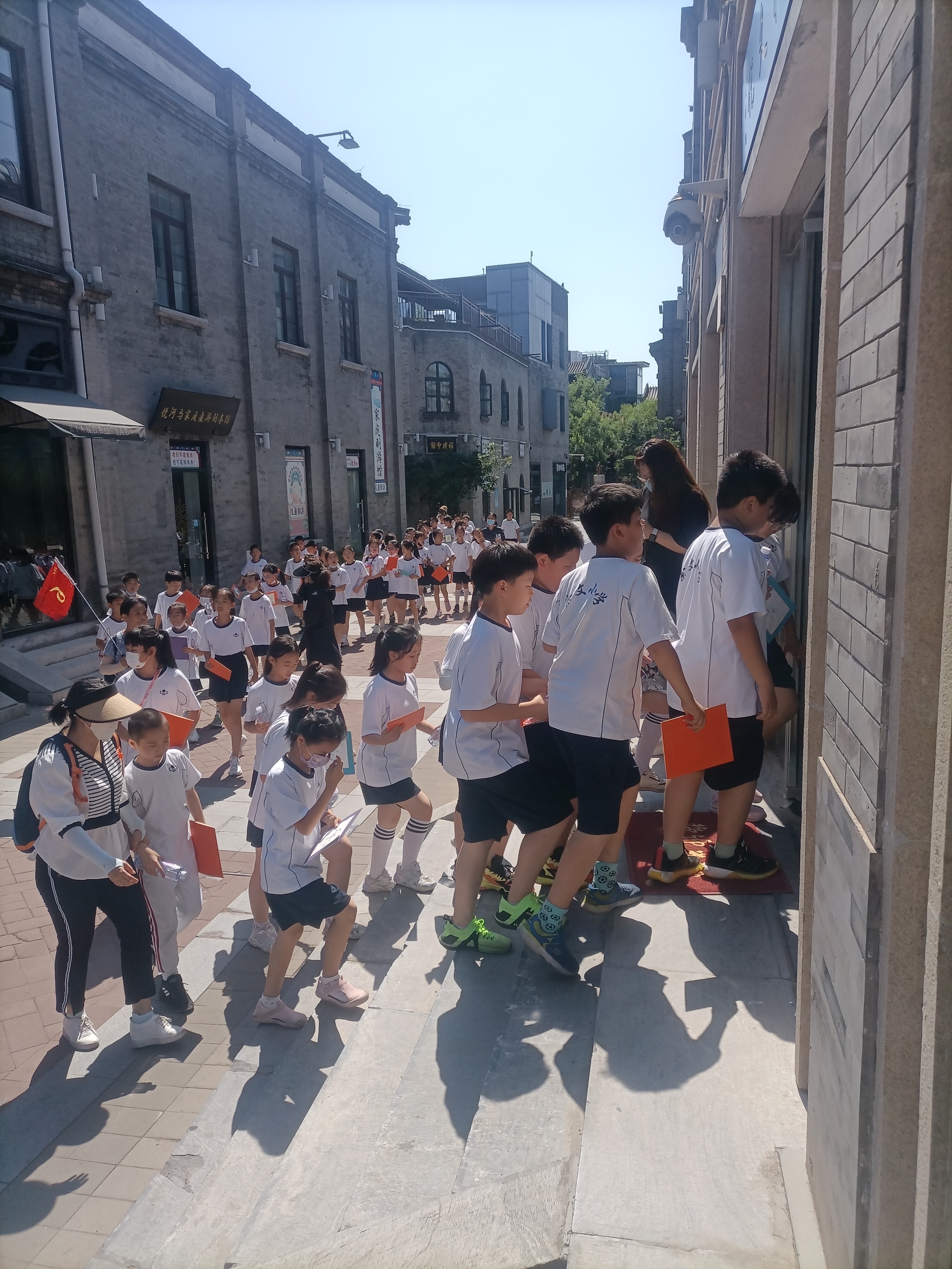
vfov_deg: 67.3
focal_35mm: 26
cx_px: 476
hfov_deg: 53.1
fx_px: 953
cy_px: 634
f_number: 1.8
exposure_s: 1/1513
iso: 104
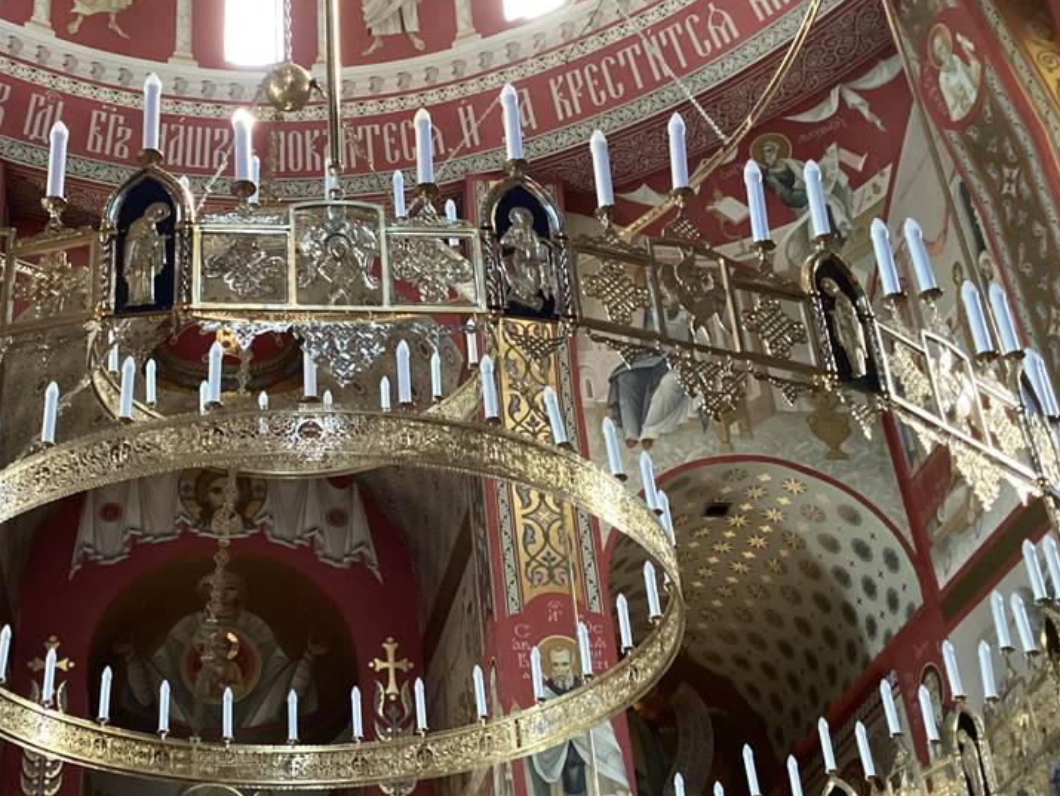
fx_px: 1593
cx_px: 320
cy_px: 399
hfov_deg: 36.3
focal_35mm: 52
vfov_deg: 28.1
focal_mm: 3.3
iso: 320
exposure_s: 1/33
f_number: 2.4
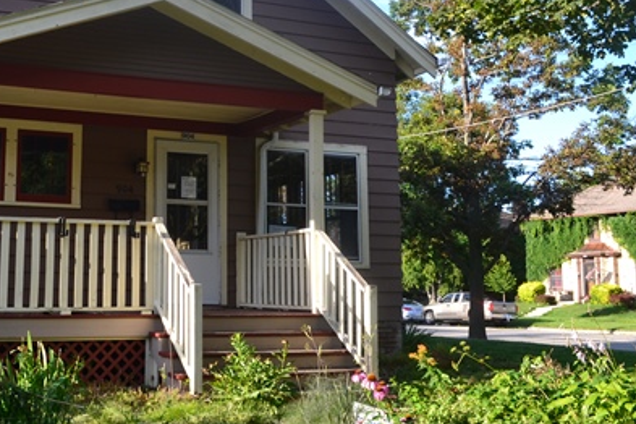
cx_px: 157
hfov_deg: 43.1
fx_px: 777
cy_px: 145
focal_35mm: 44
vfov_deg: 30.3
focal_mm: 18
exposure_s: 1/160
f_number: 9
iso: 400
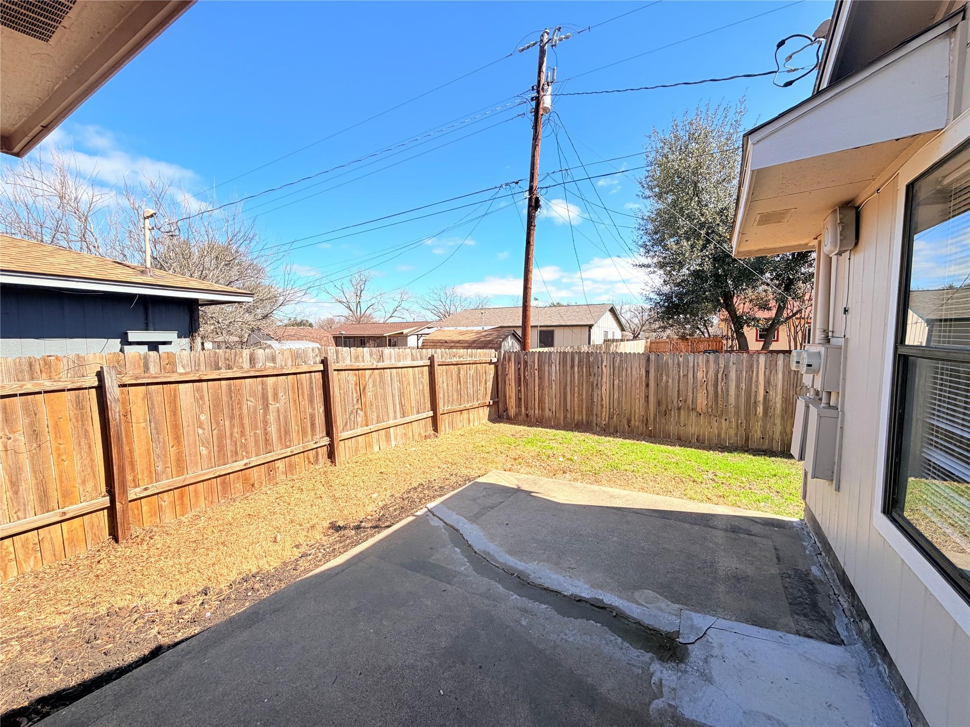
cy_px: 364
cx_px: 485
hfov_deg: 102.1
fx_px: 392
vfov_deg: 85.7
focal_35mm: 14
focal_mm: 2.22
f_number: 2.2
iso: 25
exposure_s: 1/770
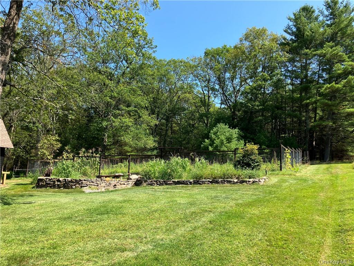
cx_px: 177
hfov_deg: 63.4
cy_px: 133
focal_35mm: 28
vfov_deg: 49.7
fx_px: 286
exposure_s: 1/736
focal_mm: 3.99
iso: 32
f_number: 1.8
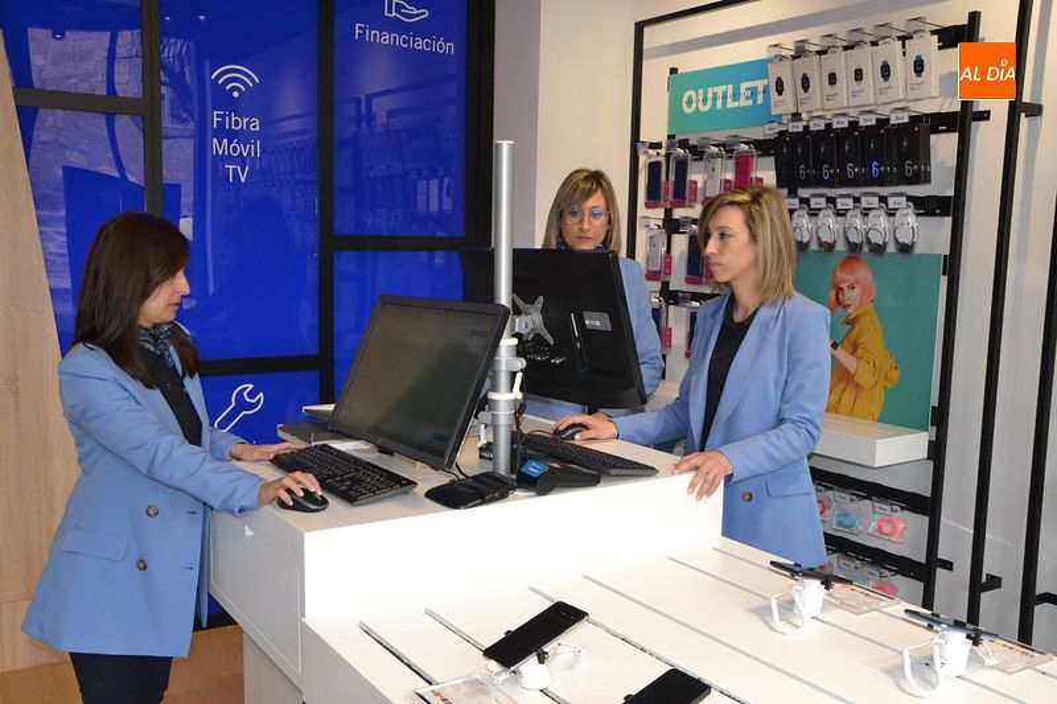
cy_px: 352
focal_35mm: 33
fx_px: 969
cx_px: 528
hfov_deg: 57.2
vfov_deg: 40.0
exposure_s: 1/200
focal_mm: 22
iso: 3200
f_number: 13
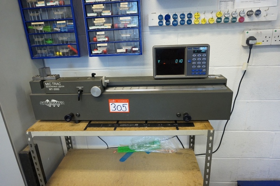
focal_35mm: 24
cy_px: 93
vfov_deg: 53.1
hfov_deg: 73.7
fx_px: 187
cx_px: 140
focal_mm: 16
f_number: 4
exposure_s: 1/160
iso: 1600
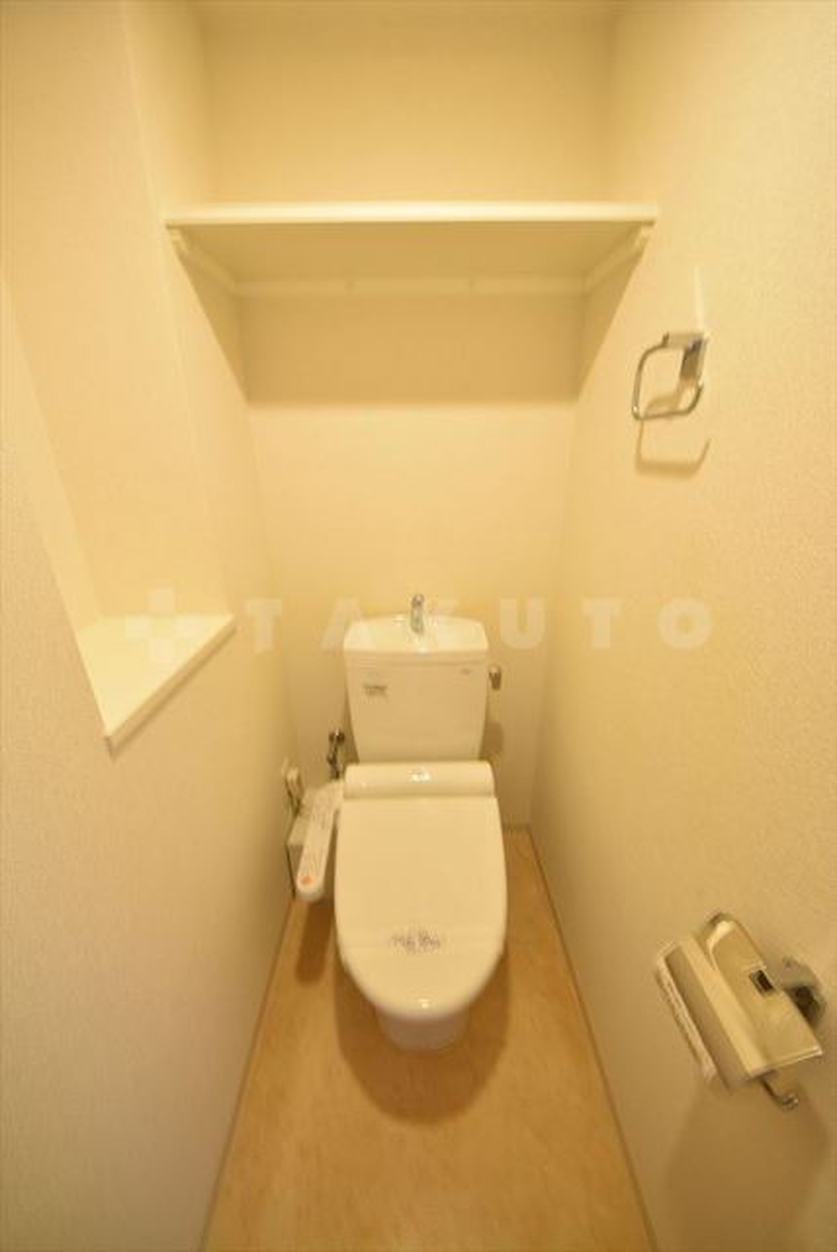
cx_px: 418
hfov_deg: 90.1
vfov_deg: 112.6
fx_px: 418
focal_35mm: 12
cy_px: 626
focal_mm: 8
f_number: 4.5
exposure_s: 1/4
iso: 200
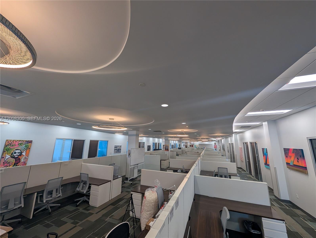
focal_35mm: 12
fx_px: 110
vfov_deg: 94.6
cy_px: 119
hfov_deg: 110.5
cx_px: 158
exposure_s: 1/120
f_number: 1.7
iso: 74
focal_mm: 2.02
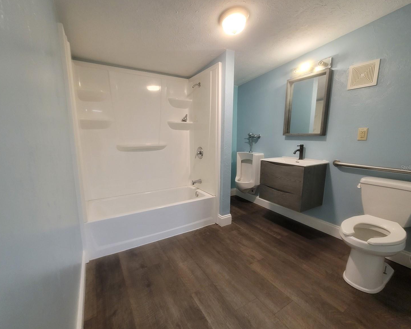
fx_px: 170
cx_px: 201
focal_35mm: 14
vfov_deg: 88.0
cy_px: 167
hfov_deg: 100.7
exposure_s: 1/60
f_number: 2.2
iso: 320
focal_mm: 2.2
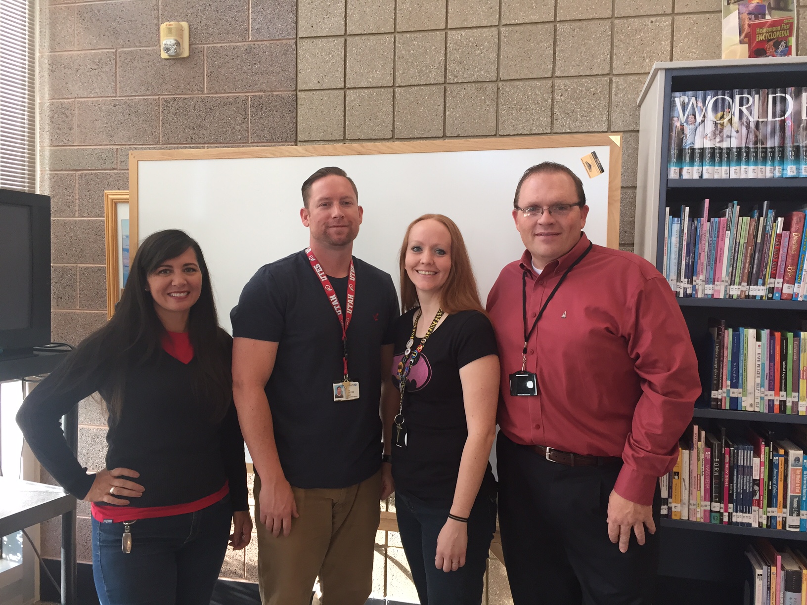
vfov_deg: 48.2
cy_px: 302
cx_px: 404
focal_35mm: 29
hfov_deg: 61.7
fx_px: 676
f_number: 2.2
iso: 32
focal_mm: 4.15
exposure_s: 1/30
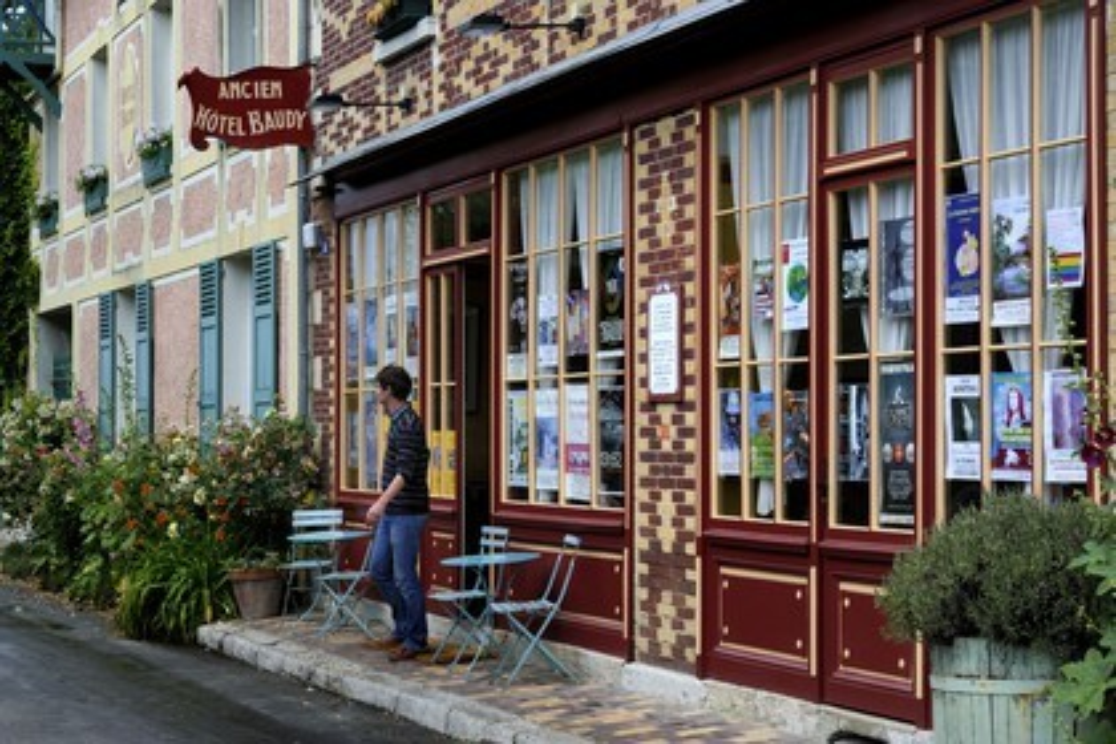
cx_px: 558
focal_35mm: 66
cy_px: 372
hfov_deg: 30.5
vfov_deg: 20.6
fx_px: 2046
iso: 200
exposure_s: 1/160
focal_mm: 66
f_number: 14
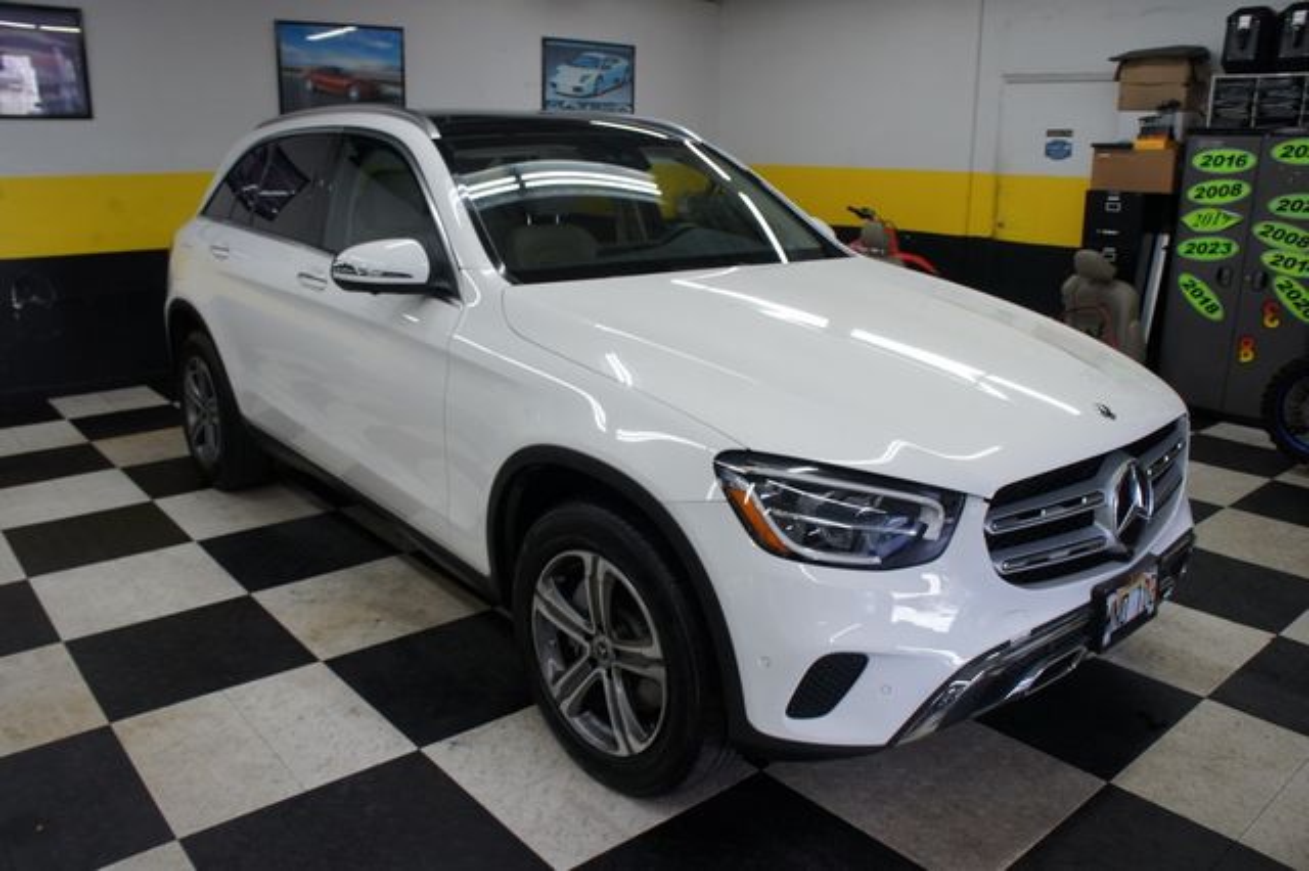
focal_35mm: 27
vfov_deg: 47.9
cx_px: 654
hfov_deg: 67.4
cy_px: 436
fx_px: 981
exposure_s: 1/50
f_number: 4.5
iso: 200
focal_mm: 18
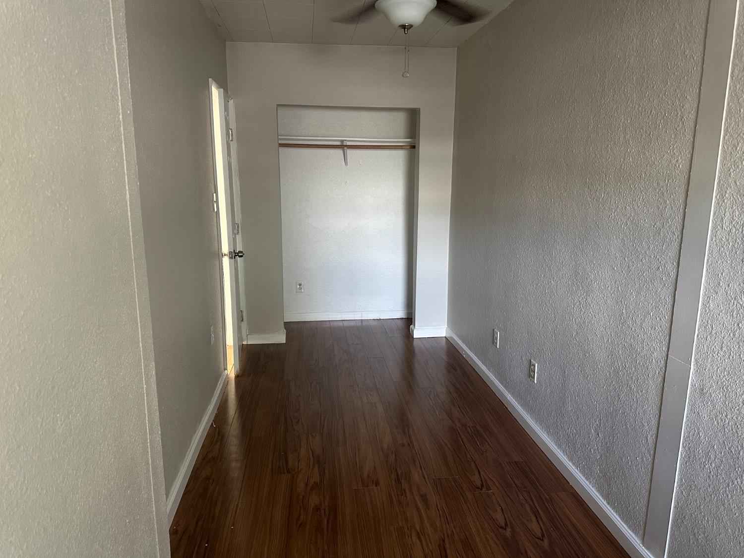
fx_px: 516
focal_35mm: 24
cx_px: 372
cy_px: 279
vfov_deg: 56.8
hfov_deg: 71.6
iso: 320
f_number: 1.78
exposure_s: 1/60
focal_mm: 6.86
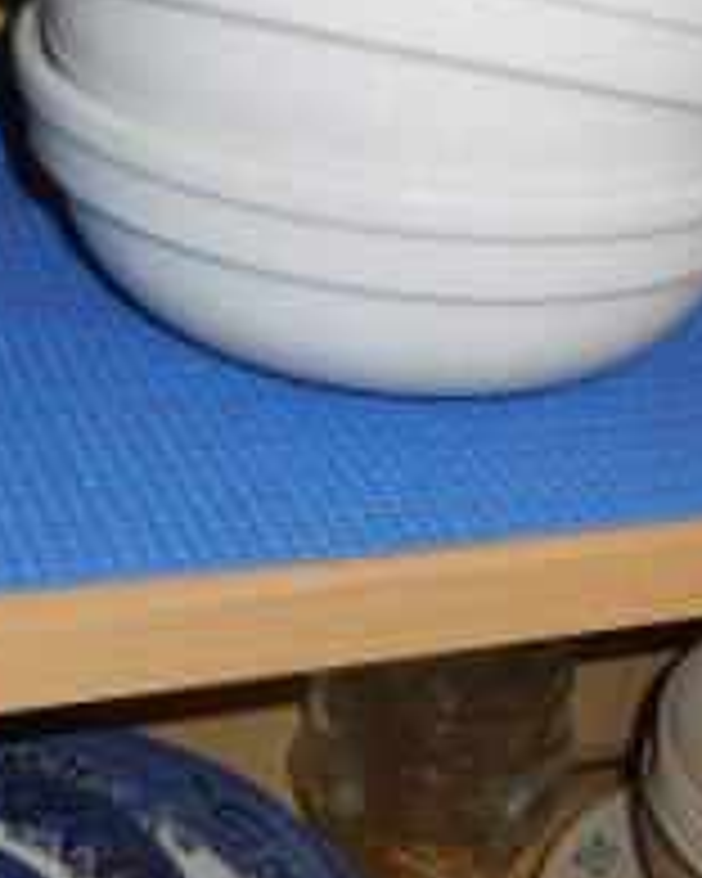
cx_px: 580
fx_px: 2078
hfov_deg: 19.0
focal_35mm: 80
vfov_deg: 23.8
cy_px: 486
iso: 160
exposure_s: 1/30
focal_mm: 4.5
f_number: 3.4
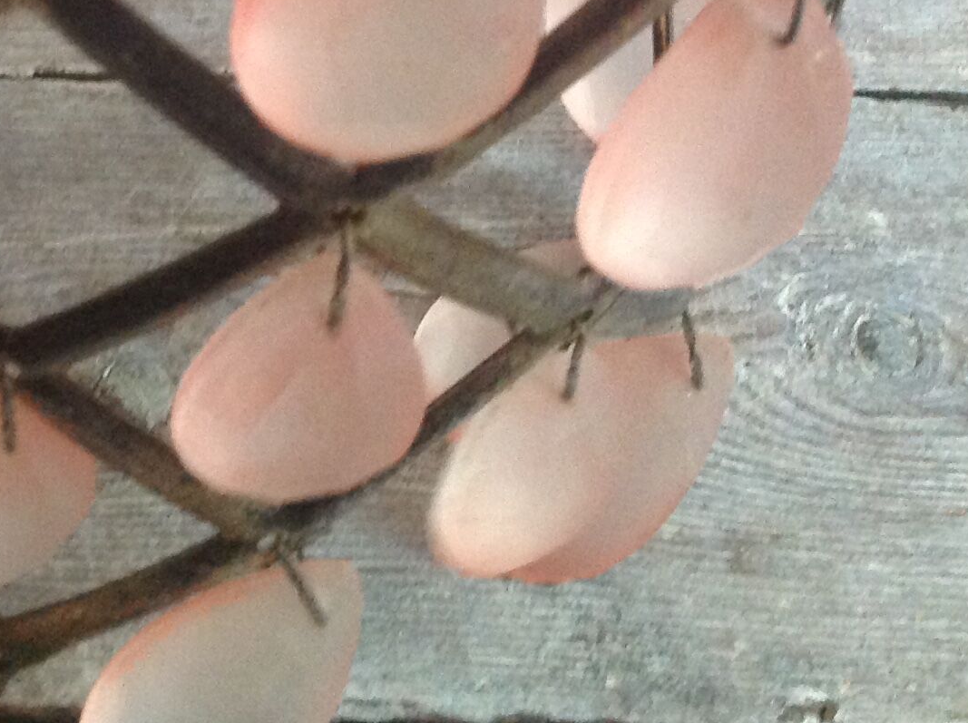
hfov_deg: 22.0
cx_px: -50
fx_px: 2373
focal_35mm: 85
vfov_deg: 16.6
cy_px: -141
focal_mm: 4.28
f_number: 2.4
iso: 320
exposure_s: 1/15
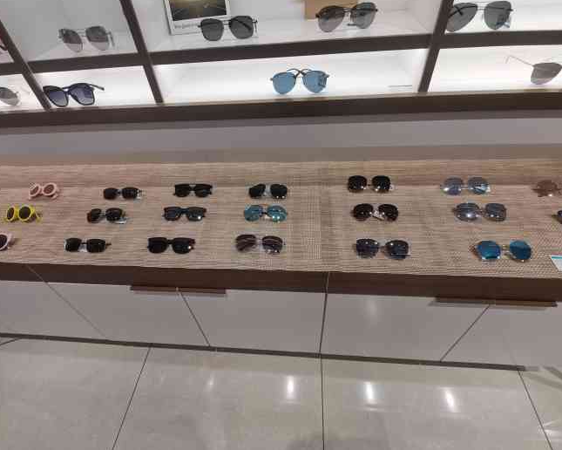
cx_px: 271
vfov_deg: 73.8
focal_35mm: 18
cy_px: 223
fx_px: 299
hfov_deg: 86.3
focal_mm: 2.23
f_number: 2.2
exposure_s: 1/100
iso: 50
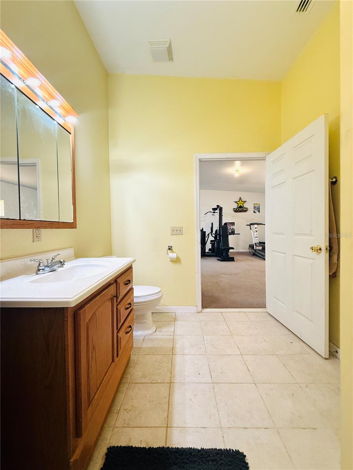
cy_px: 235
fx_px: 190
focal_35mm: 14
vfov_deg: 102.1
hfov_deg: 85.7
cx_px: 176
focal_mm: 2.22
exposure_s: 1/60
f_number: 2.2
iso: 200
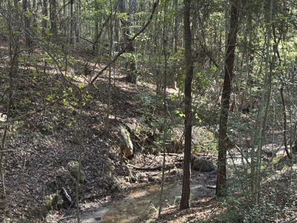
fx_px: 412
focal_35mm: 48
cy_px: 112
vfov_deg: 30.3
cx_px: 148
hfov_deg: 39.7
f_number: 1.78
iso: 200
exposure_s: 1/60
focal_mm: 6.86
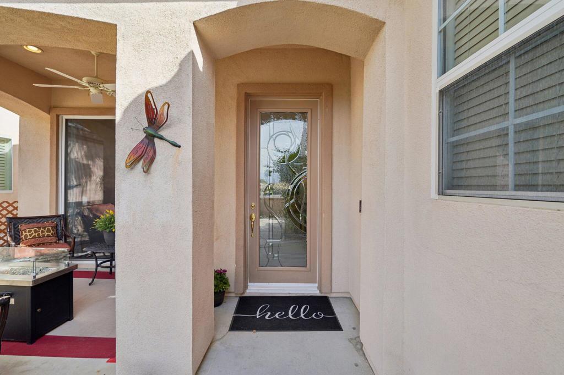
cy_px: 188
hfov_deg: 96.8
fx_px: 251
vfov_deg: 73.7
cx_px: 282
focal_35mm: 16
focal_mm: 16
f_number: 8
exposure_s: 1/60
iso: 100
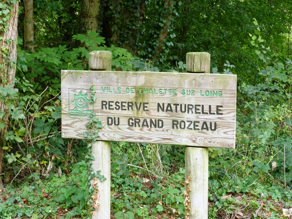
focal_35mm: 64
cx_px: 146
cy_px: 110
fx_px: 540
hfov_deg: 30.3
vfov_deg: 22.9
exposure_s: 1/100
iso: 400
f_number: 3.3
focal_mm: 11.6
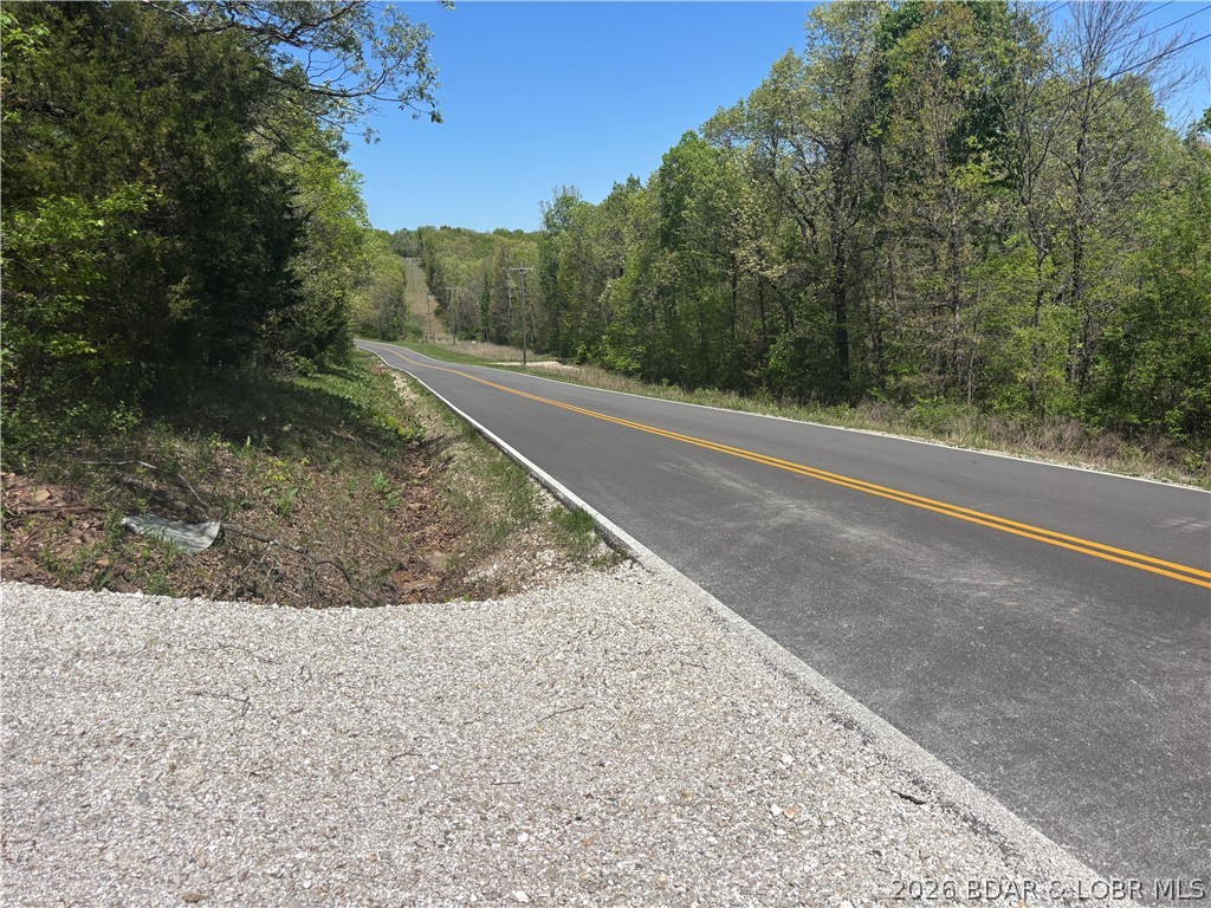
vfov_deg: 53.1
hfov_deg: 67.3
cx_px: 606
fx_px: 910
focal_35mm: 26
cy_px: 454
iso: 50
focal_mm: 5.96
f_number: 1.6
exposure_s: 1/4854
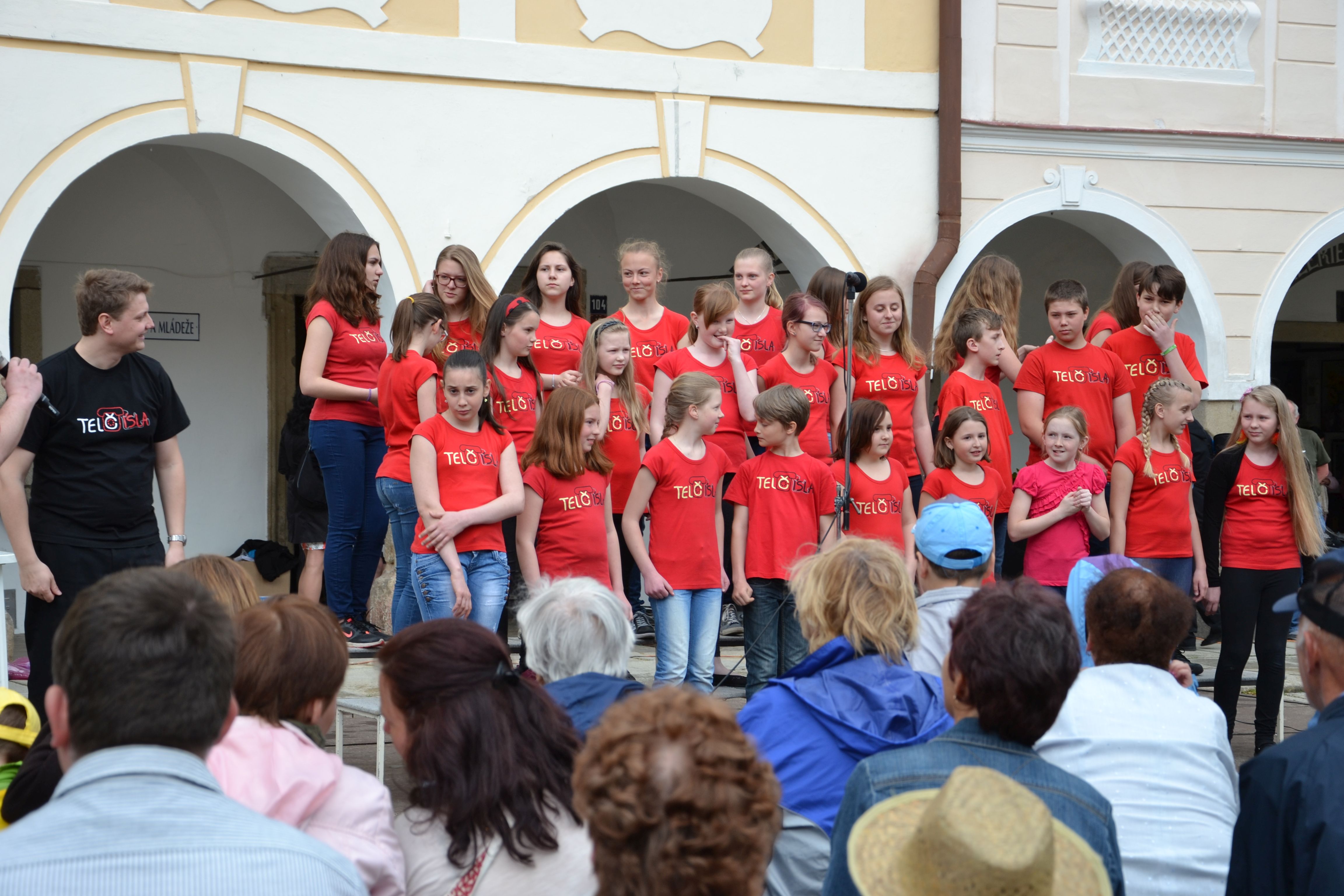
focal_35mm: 72
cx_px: 672
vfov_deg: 18.9
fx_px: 2688
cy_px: 448
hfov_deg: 28.1
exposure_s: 1/160
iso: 100
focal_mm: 48
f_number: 6.3
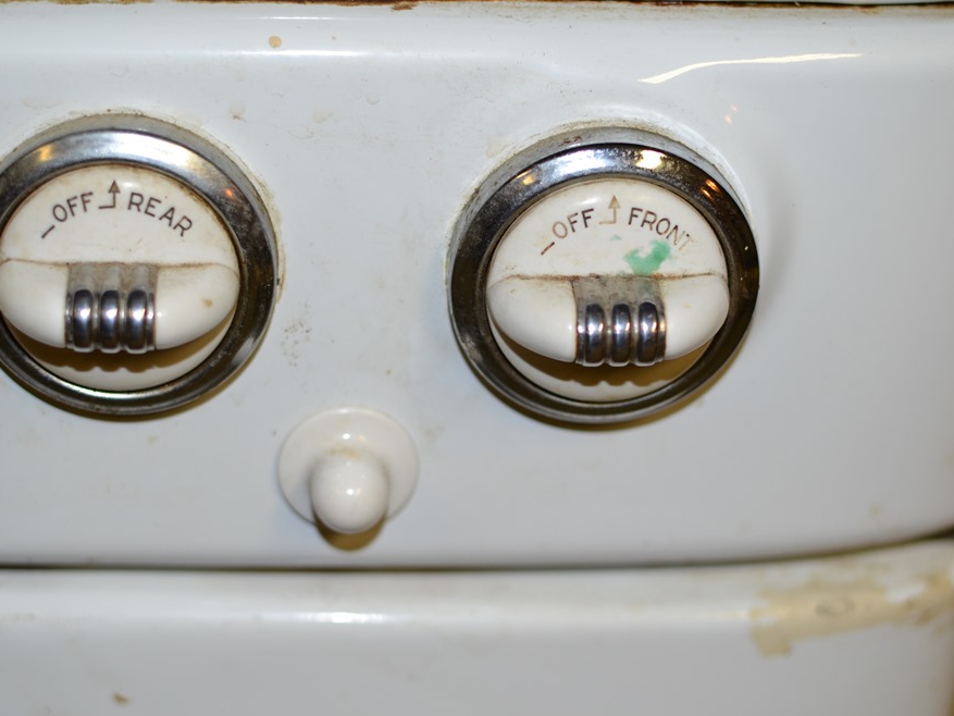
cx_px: 425
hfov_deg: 33.4
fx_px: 1586
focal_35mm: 58
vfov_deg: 25.4
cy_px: 357
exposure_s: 1/60
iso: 140
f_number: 2.8
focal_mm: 35
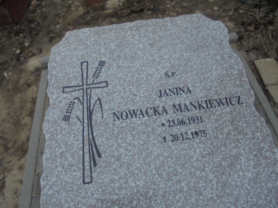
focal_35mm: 26
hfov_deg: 67.3
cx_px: 139
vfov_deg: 53.1
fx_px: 209
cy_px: 104
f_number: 11.5
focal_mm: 4.6
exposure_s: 1/125
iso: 100
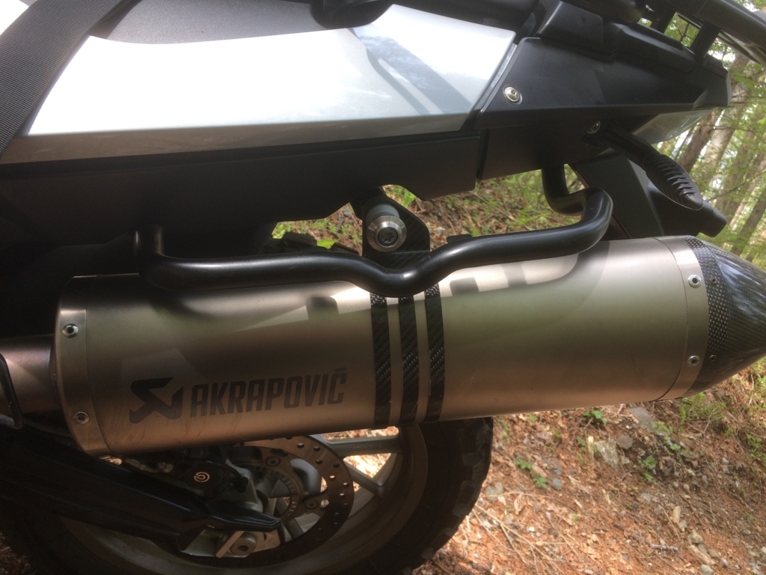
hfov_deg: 61.7
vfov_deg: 48.2
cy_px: 288
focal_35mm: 29
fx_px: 642
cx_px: 383
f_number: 2.2
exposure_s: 1/131
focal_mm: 4.15
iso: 32
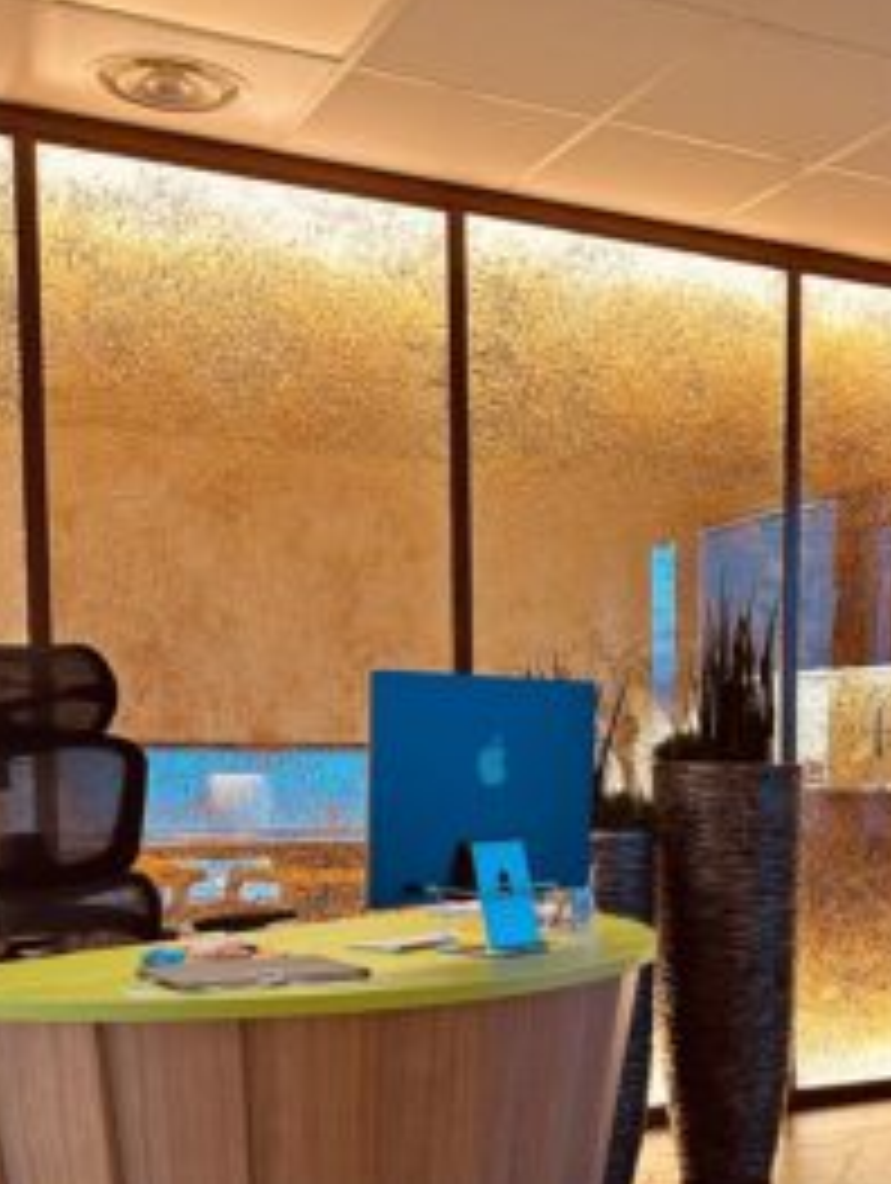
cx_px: 695
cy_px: 896
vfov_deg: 39.2
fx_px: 1609
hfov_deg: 30.3
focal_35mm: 47
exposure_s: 1/60
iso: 400
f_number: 1.78
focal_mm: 6.86
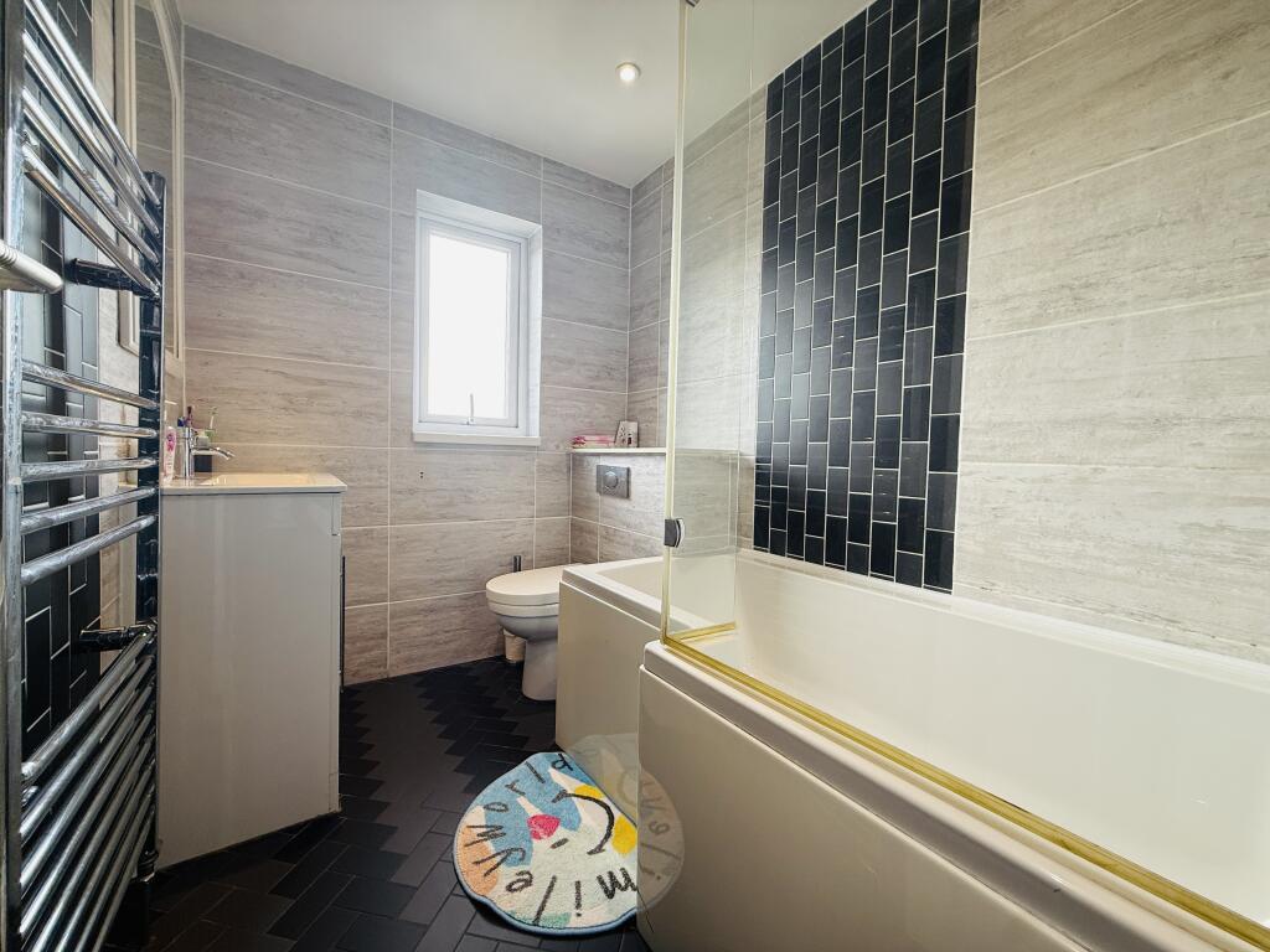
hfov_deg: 102.1
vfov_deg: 85.7
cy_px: 476
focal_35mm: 14
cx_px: 635
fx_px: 514
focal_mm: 2.22
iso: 100
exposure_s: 1/100
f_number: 2.2
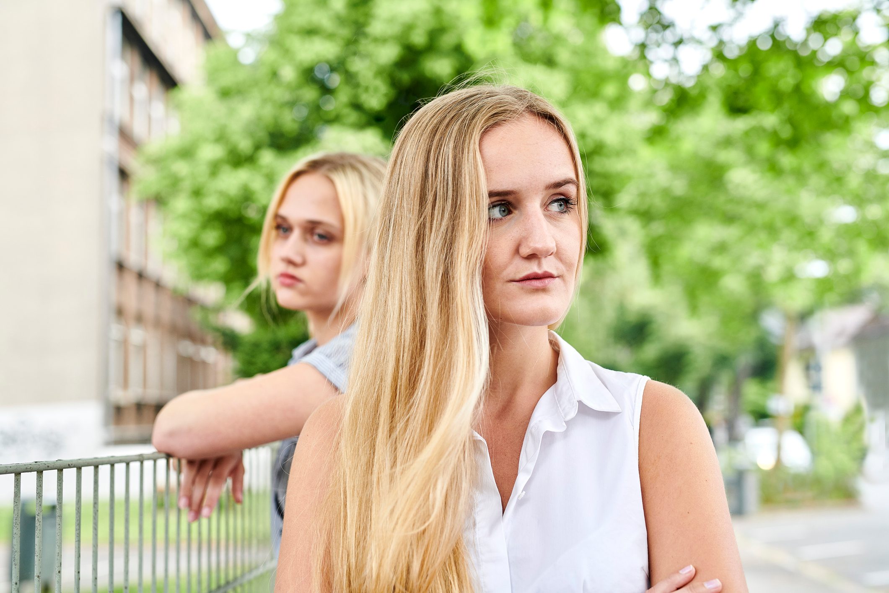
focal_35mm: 50
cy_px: 296
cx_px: 444
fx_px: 1235
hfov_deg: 39.6
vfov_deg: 27.0
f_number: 4
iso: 400
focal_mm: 50
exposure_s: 1/250
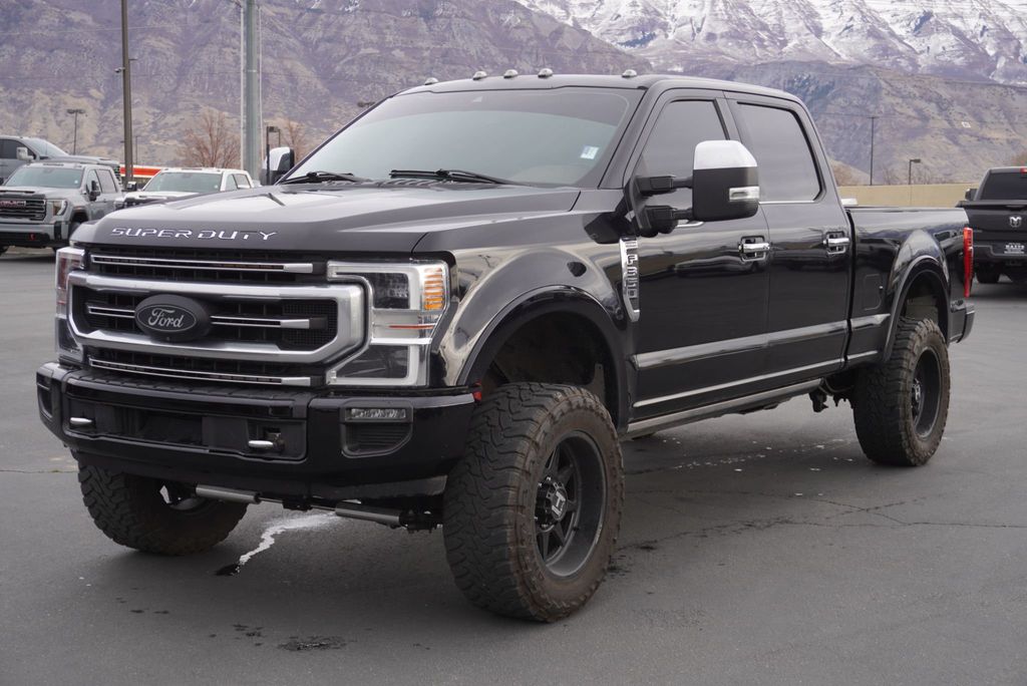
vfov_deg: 25.1
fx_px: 1541
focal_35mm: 54
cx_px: 514
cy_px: 343
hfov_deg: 36.9
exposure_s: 1/100
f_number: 6.3
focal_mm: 36
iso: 100
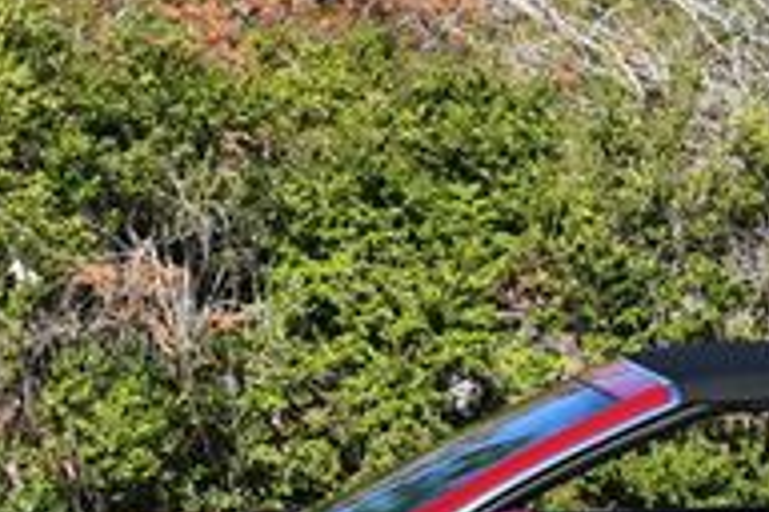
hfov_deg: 9.9
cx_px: 721
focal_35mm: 207
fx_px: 4421
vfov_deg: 6.6
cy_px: 452
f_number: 8
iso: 100
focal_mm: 31
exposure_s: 1/250
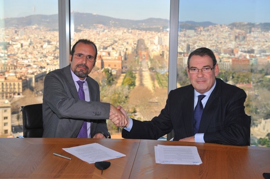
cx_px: 135
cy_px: 90
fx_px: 412
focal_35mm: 55
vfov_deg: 24.6
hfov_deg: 36.3
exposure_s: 1/125
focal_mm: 55
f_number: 6.3
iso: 200
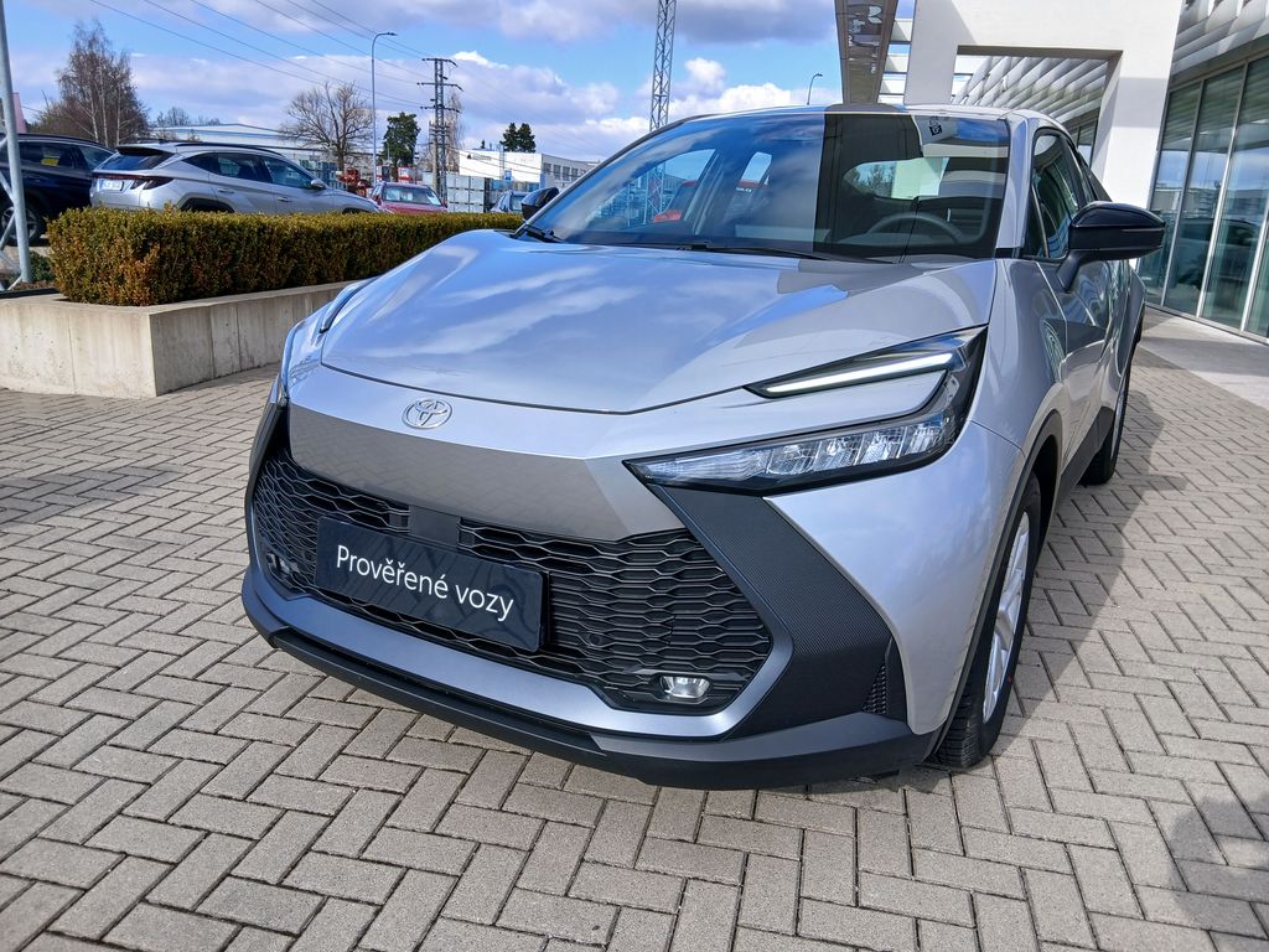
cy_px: 476
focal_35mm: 26
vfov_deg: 53.1
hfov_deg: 67.3
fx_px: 953
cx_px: 634
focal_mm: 3.98
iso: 20
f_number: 1.8
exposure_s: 1/304
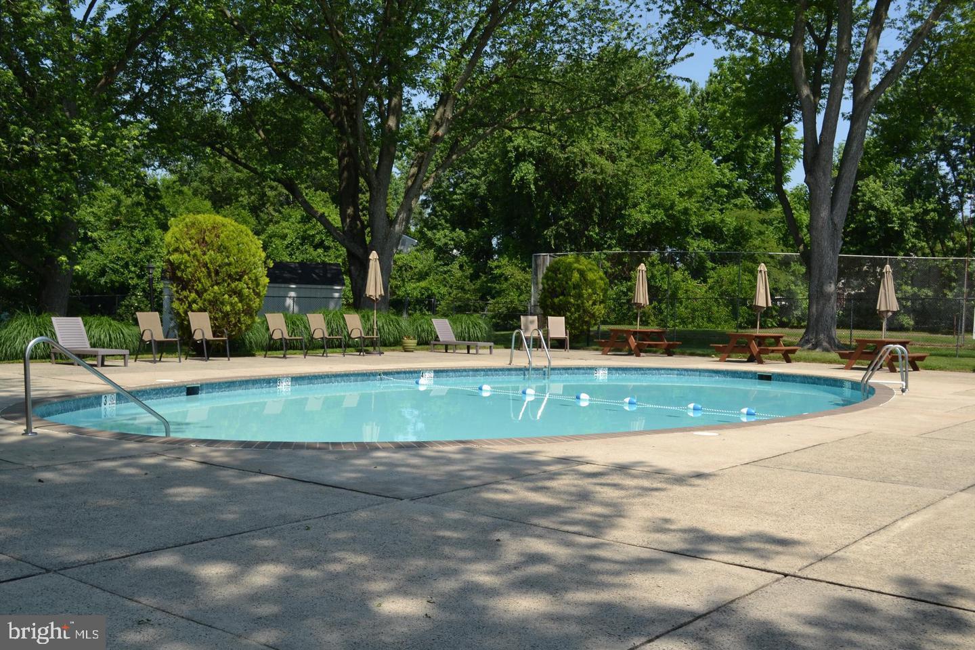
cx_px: 488
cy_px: 325
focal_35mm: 39
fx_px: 1056
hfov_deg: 49.6
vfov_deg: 34.2
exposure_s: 1/200
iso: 100
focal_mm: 26
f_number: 9
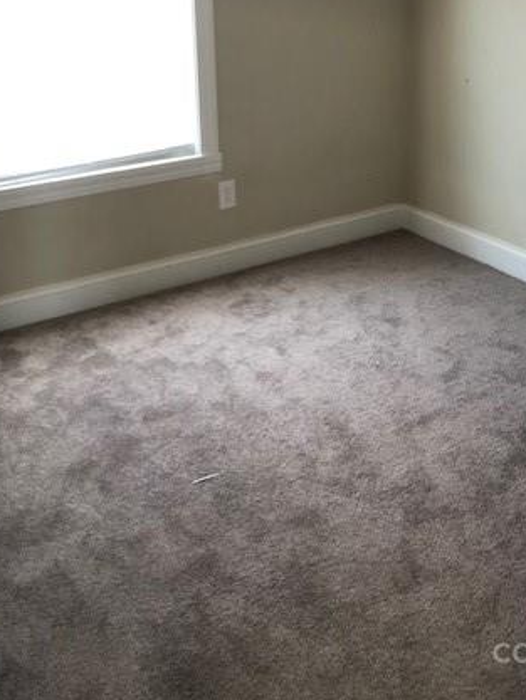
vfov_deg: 42.4
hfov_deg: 33.5
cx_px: 326
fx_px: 871
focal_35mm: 43
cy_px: 170
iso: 50
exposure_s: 1/15
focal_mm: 3.99
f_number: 1.8
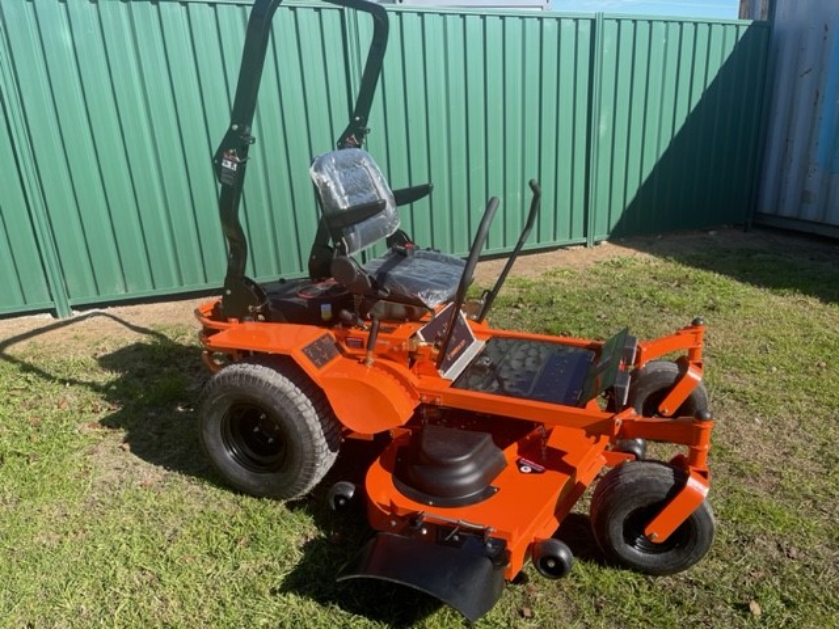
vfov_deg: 53.1
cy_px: 314
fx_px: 630
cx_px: 420
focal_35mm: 26
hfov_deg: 67.3
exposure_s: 1/1739
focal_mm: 5.1
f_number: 1.6
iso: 32
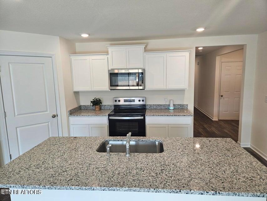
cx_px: 134
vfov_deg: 58.9
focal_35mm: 23
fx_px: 177
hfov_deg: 73.9
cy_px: 100
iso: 100
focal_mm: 5.4
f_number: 1.8
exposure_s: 1/120
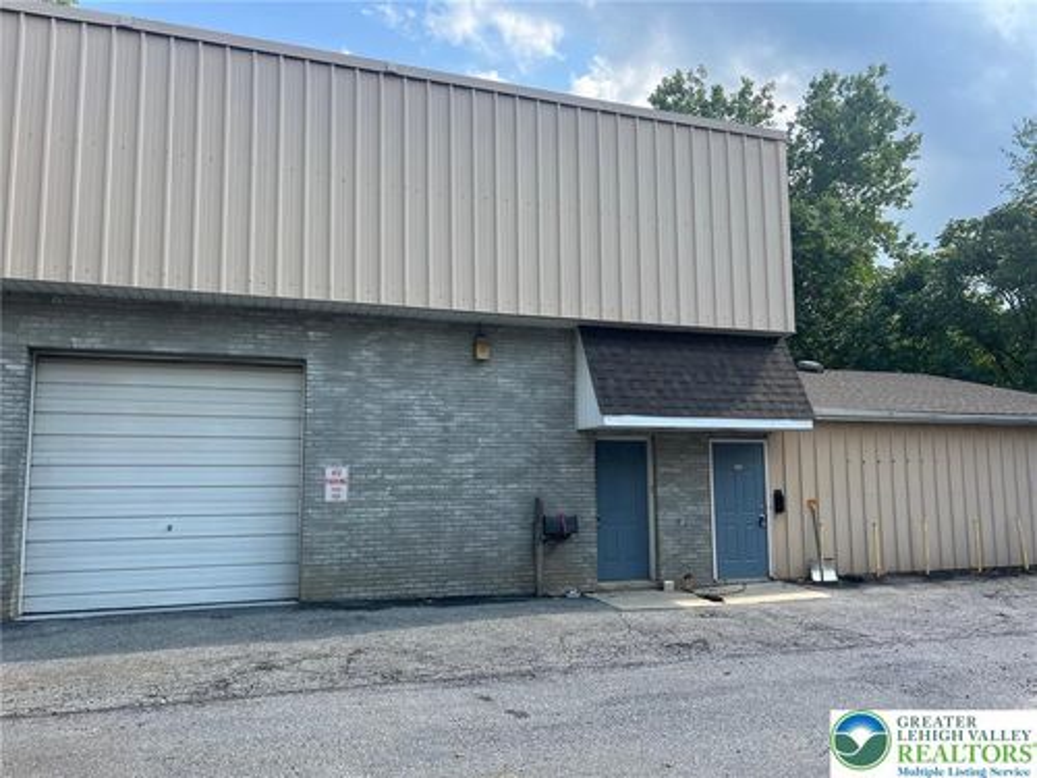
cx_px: 518
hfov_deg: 67.3
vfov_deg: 53.1
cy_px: 389
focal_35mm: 26
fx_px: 779
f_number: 1.5
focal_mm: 5.7
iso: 50
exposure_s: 1/1468
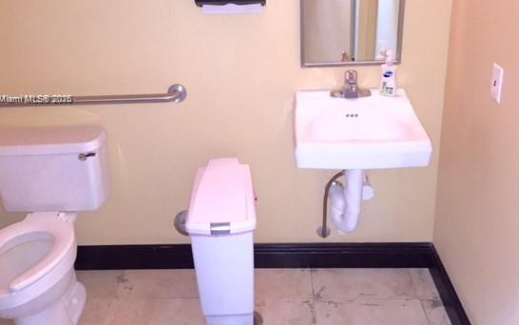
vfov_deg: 34.9
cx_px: 244
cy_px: 100
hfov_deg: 53.9
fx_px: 510
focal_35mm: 36
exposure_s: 1/17
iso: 125
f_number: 2.2
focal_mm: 4.15
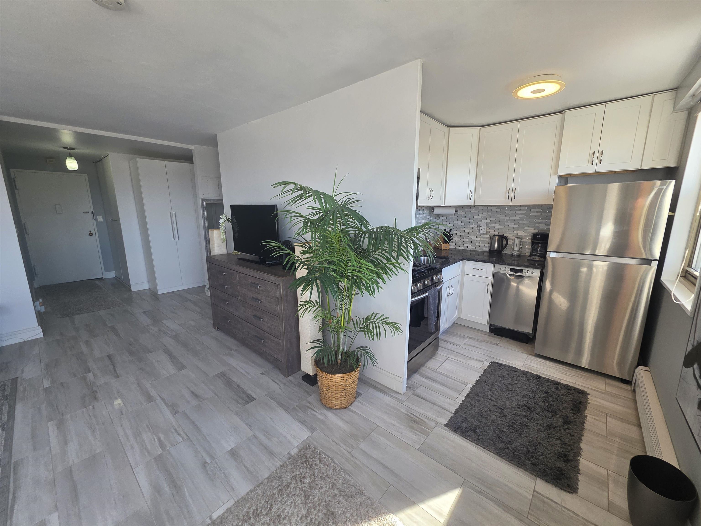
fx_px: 263
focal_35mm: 13
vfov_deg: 89.9
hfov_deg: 106.2
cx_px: 350
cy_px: 263
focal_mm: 2.2
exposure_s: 1/120
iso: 100
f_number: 1.9
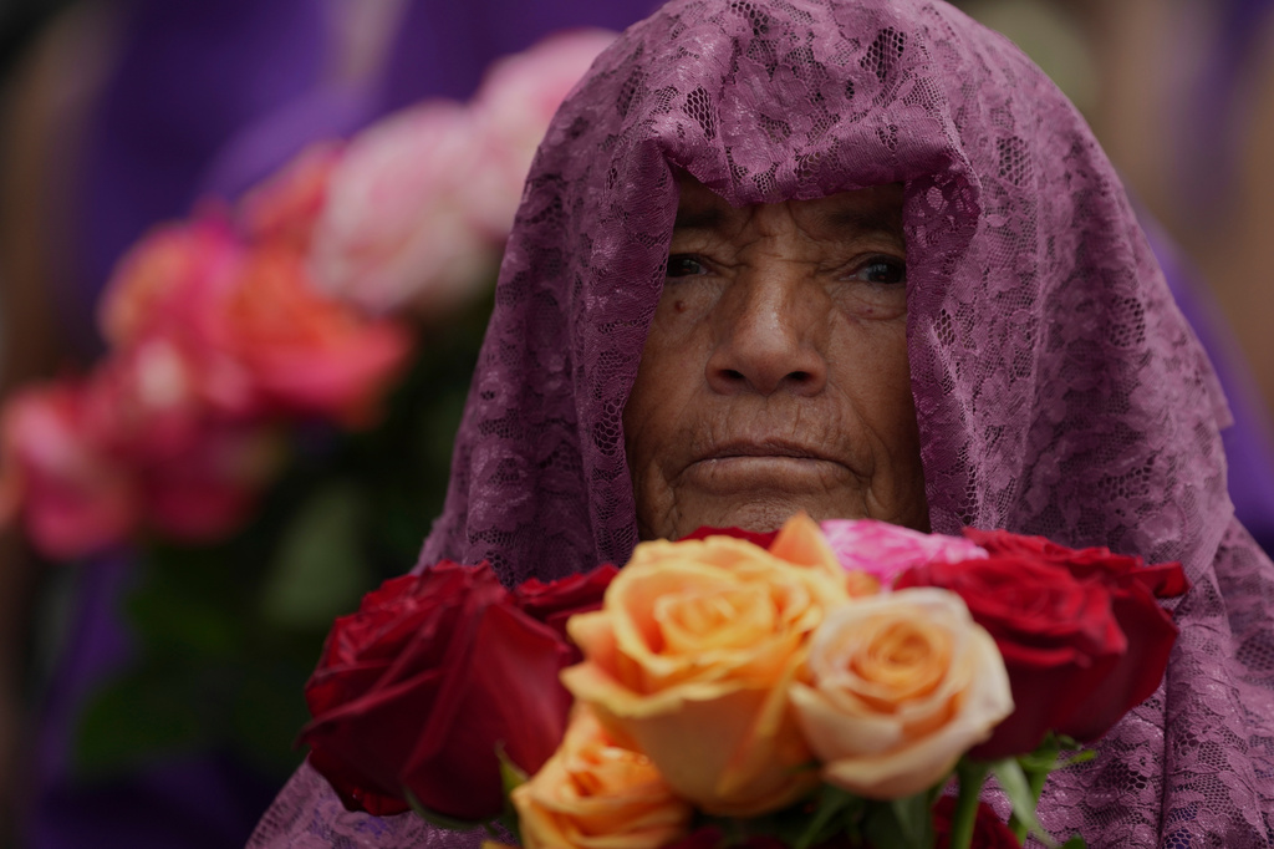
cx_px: 637
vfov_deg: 4.4
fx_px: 10931
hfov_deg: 6.7
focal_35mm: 309
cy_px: 424
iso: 400
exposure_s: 1/1250
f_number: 5.6
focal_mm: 309
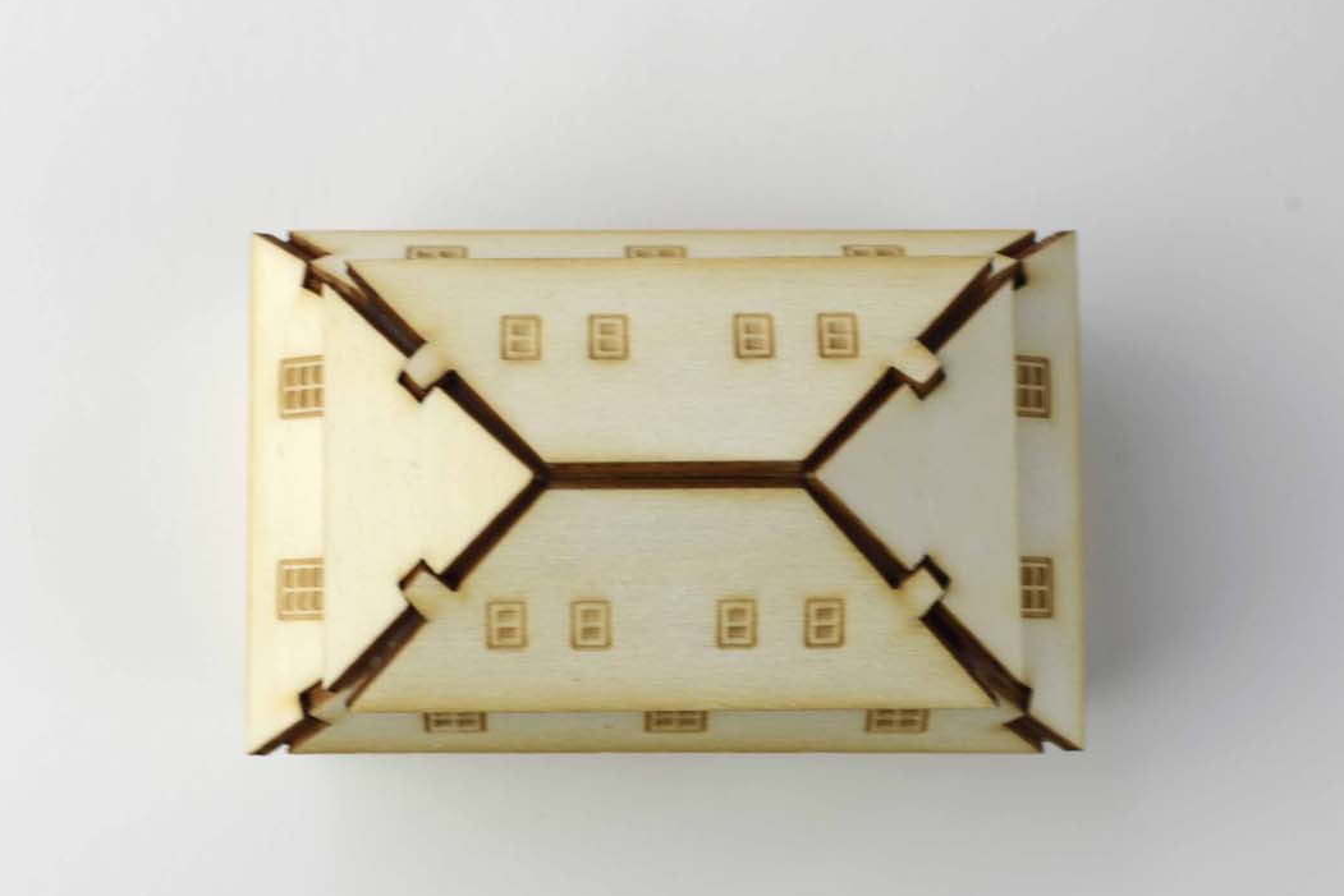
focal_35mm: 77
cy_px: 498
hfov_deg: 26.3
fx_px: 2875
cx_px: 653
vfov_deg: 17.7
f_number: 8
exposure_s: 1/60
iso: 180
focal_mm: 50
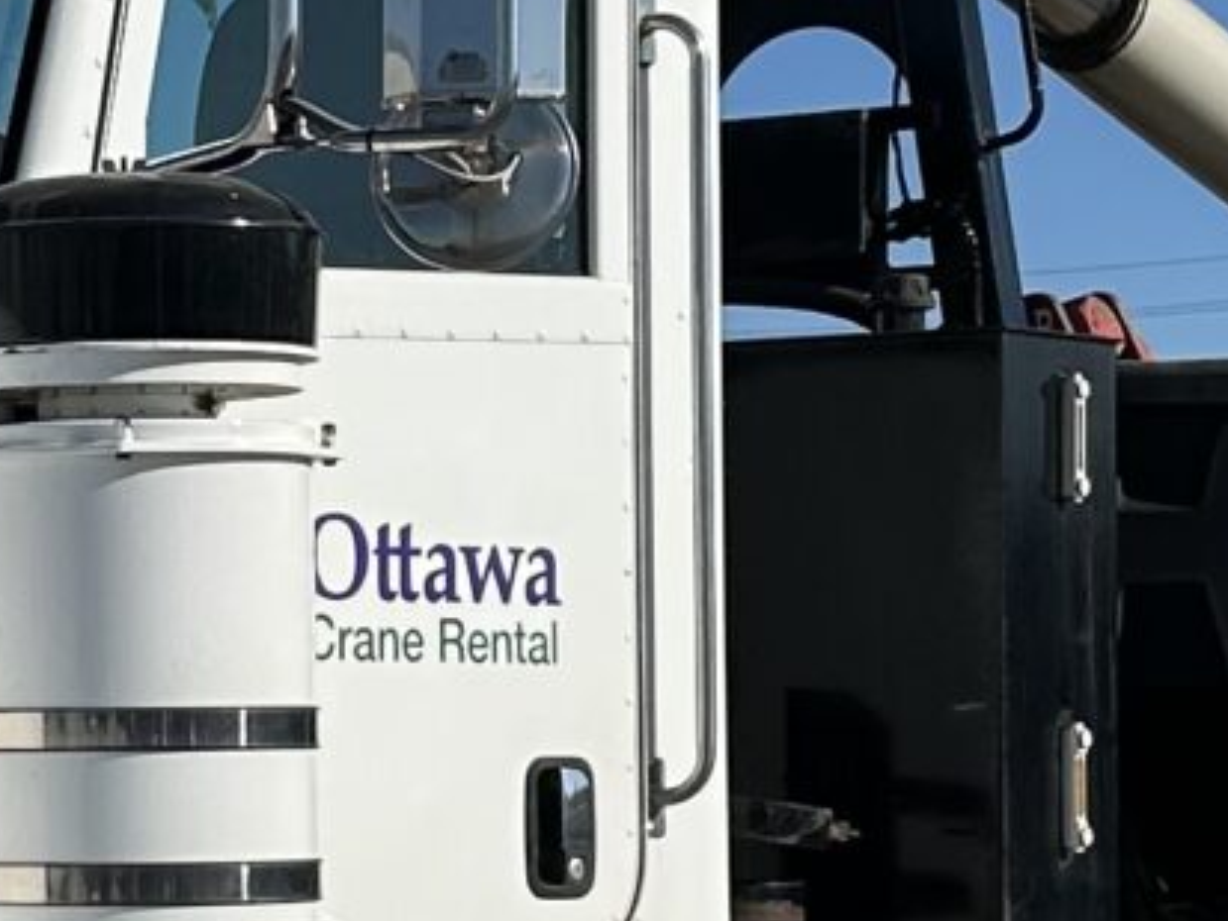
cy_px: 567
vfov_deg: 9.2
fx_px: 5713
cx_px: -92
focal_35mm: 161
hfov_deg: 12.1
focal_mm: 5.7
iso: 50
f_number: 1.5
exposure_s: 1/6579
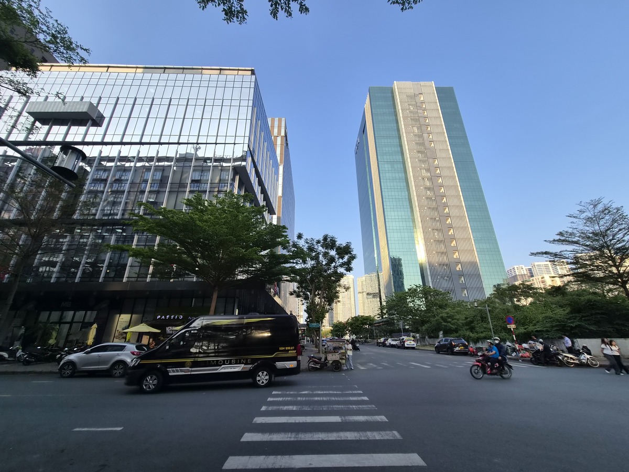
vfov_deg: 89.9
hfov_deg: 106.2
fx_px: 236
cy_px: 236
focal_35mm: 13
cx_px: 314
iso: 100
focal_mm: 2.2
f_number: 2.2
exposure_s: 1/1480
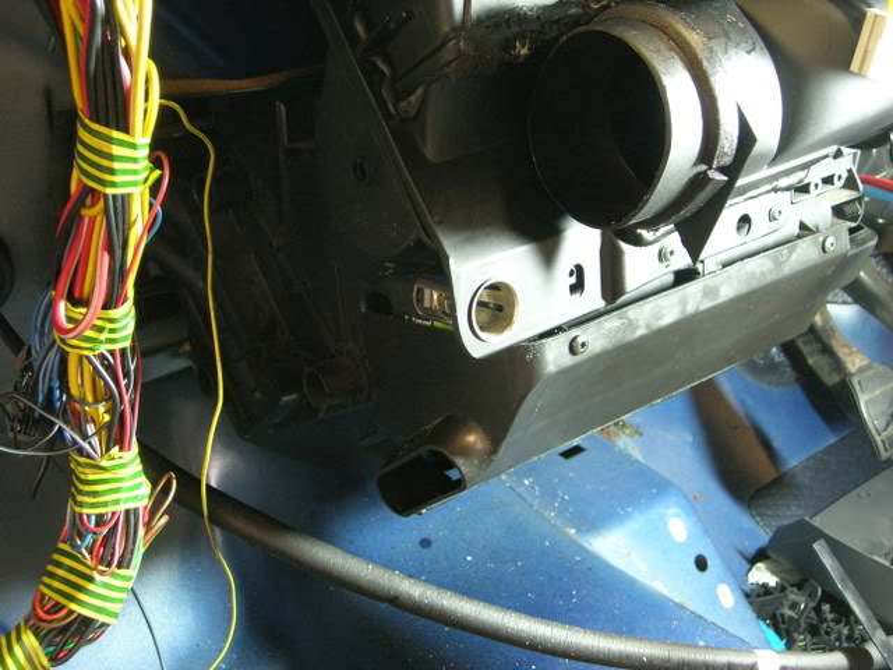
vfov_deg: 28.6
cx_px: 446
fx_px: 1316
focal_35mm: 51
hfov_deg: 37.5
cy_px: 335
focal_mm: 10.6
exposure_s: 1/2.2
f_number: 3.2
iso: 200
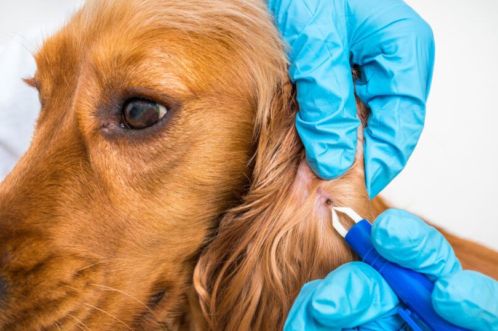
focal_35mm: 45
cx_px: 249
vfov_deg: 29.8
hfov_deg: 43.7
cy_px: 166
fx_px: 622
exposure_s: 1/160
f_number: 9
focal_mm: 30
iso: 100
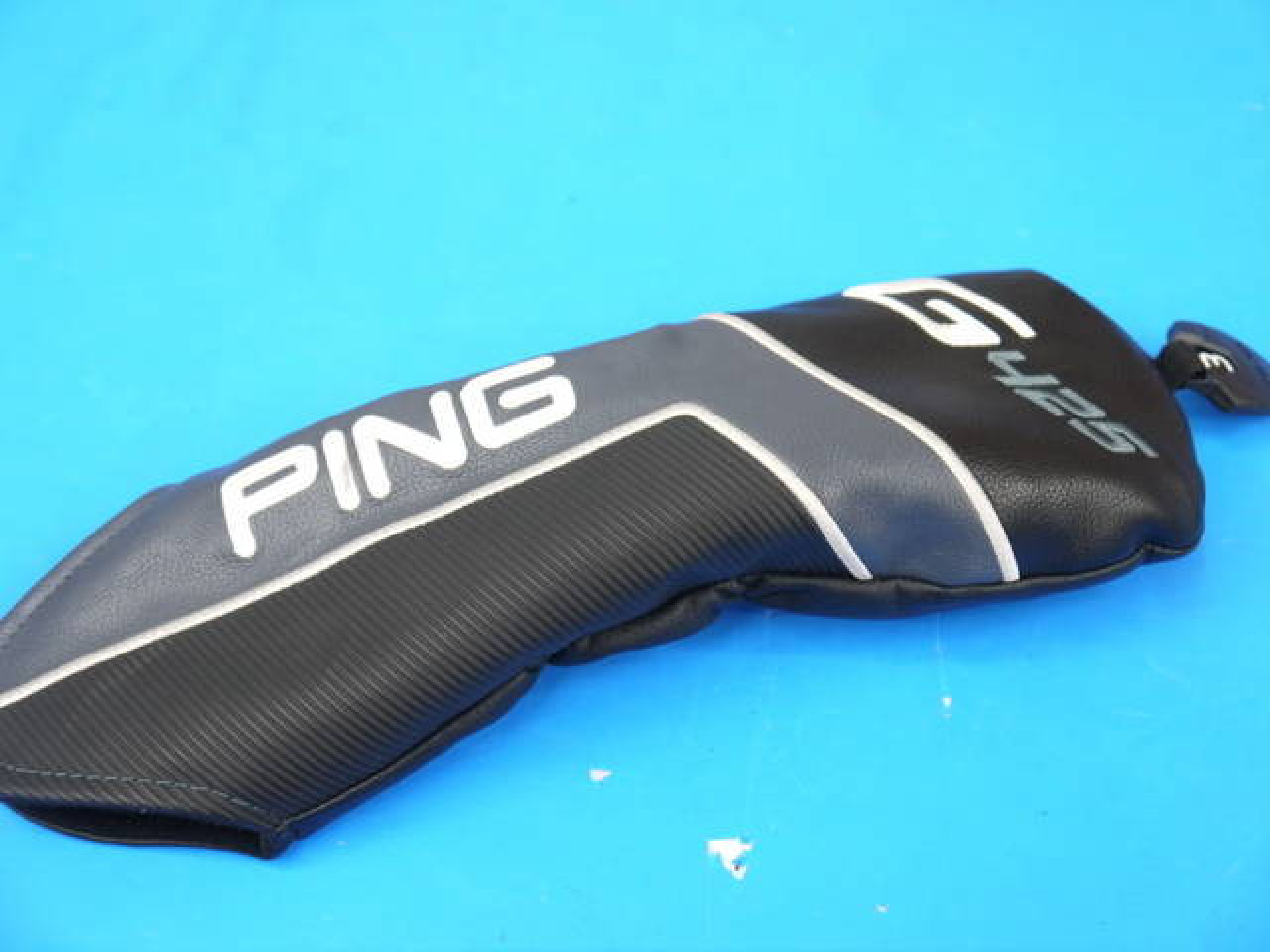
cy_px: 476
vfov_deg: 30.3
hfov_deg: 39.7
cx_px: 635
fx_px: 1761
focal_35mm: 48
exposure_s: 1/100
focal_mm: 24
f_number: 4.5
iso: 800
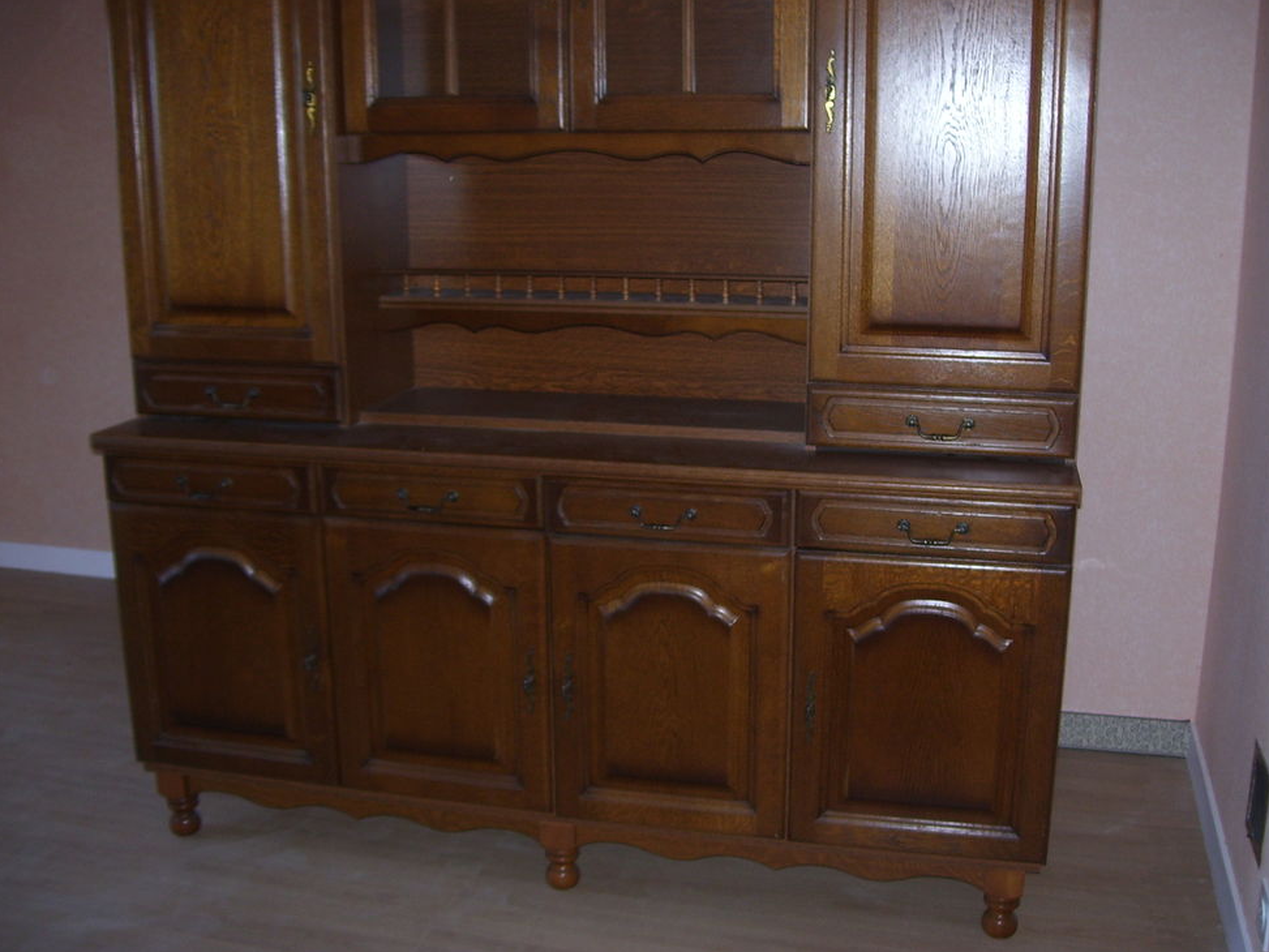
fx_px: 1357
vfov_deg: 38.7
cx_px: 644
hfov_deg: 50.1
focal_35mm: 37
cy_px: 466
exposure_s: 1/60
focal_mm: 6
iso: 80
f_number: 2.7
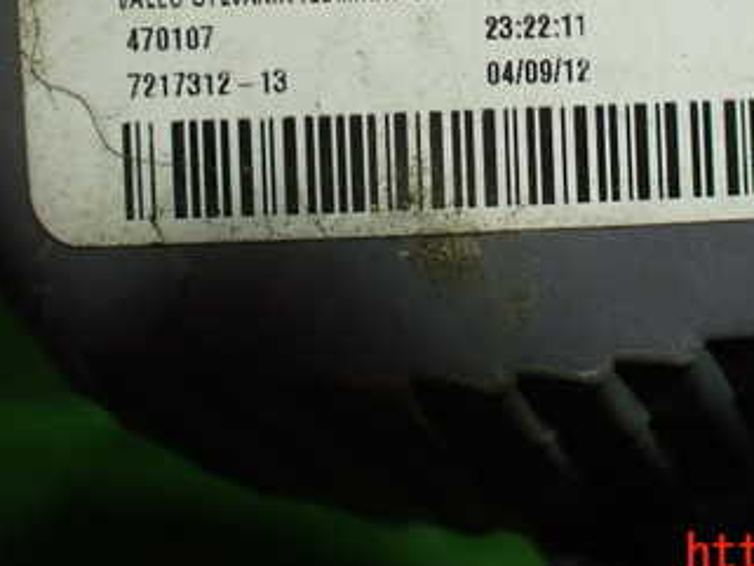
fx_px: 1220
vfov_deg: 25.3
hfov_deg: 34.0
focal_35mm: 56
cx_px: 512
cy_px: 56
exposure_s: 1/125
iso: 400
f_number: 2.3
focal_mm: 5.4
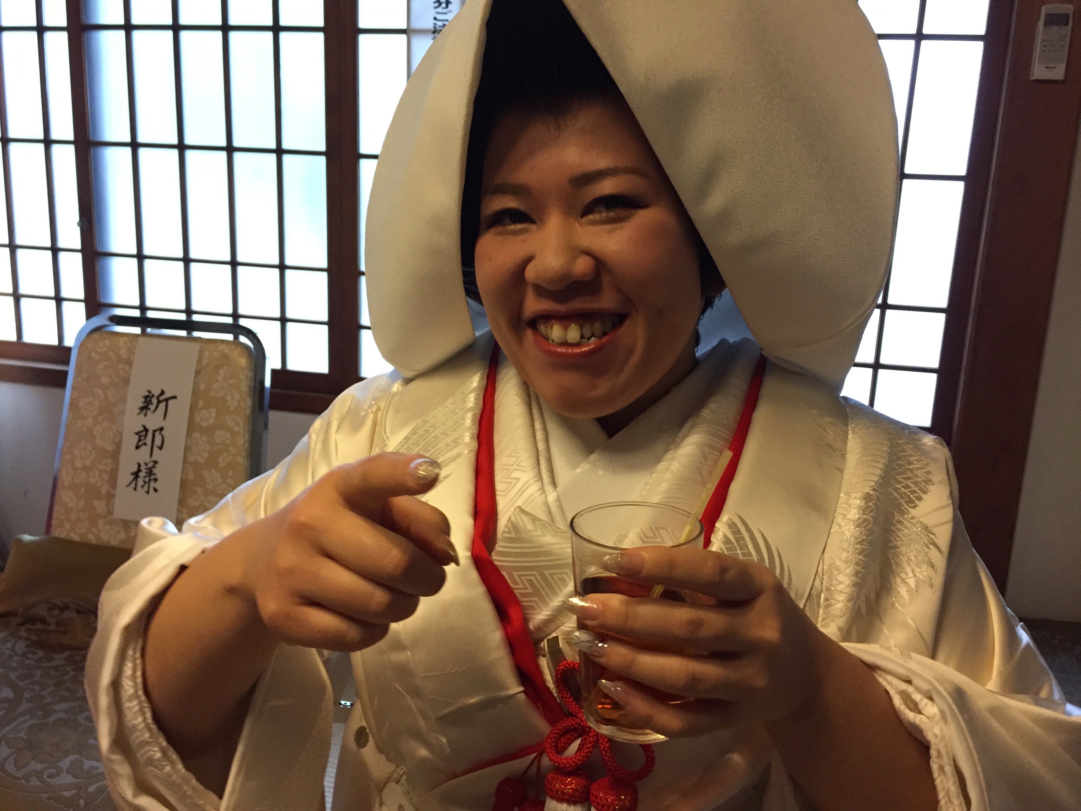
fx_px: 906
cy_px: 406
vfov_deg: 48.2
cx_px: 540
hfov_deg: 61.7
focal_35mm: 29
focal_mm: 4.15
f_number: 2.2
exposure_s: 1/30
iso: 200
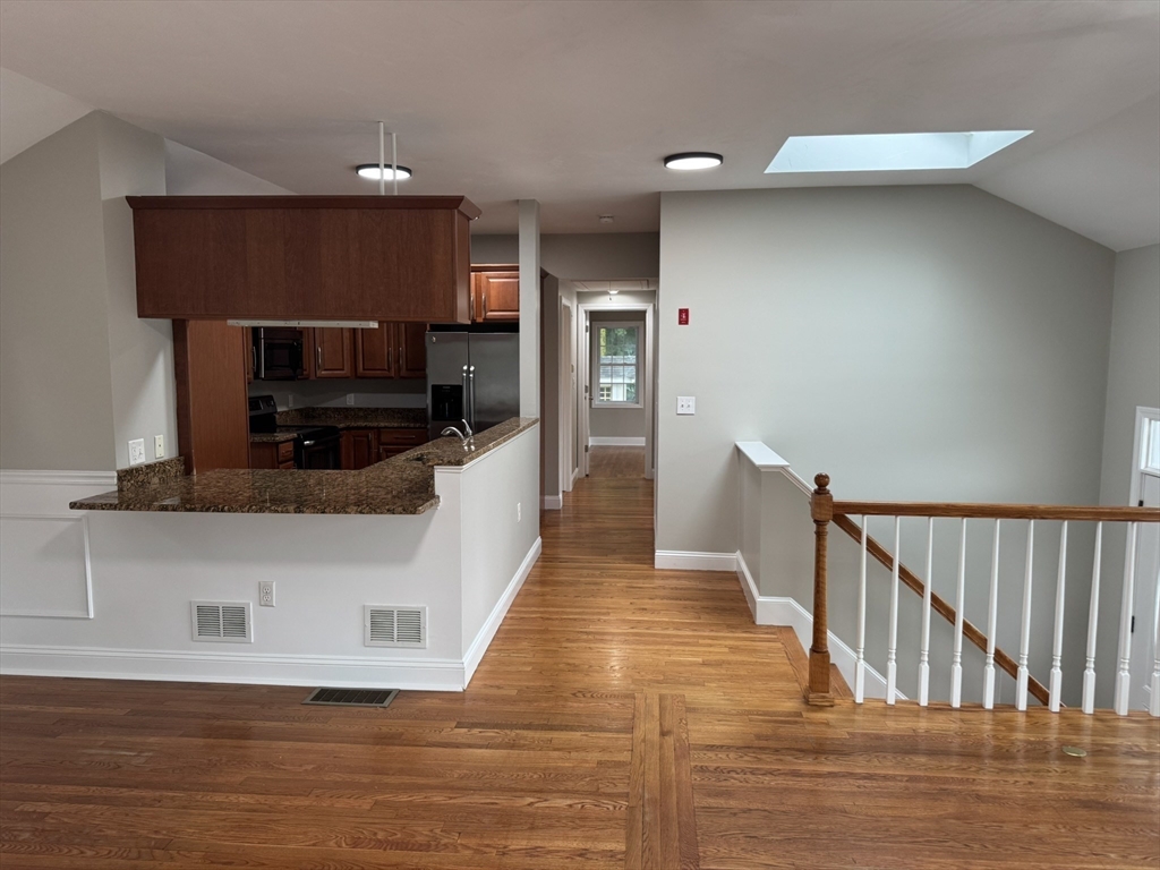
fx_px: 804
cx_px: 580
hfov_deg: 71.6
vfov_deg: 56.8
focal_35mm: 24
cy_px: 435
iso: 200
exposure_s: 1/120
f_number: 1.78
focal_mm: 6.76
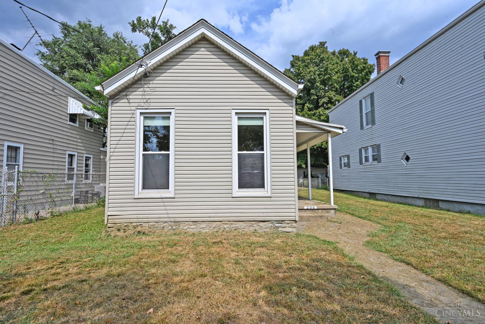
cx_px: 242
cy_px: 162
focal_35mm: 18
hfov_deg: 91.6
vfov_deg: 68.9
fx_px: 236
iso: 64
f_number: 11
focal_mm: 17.5
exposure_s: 1/125
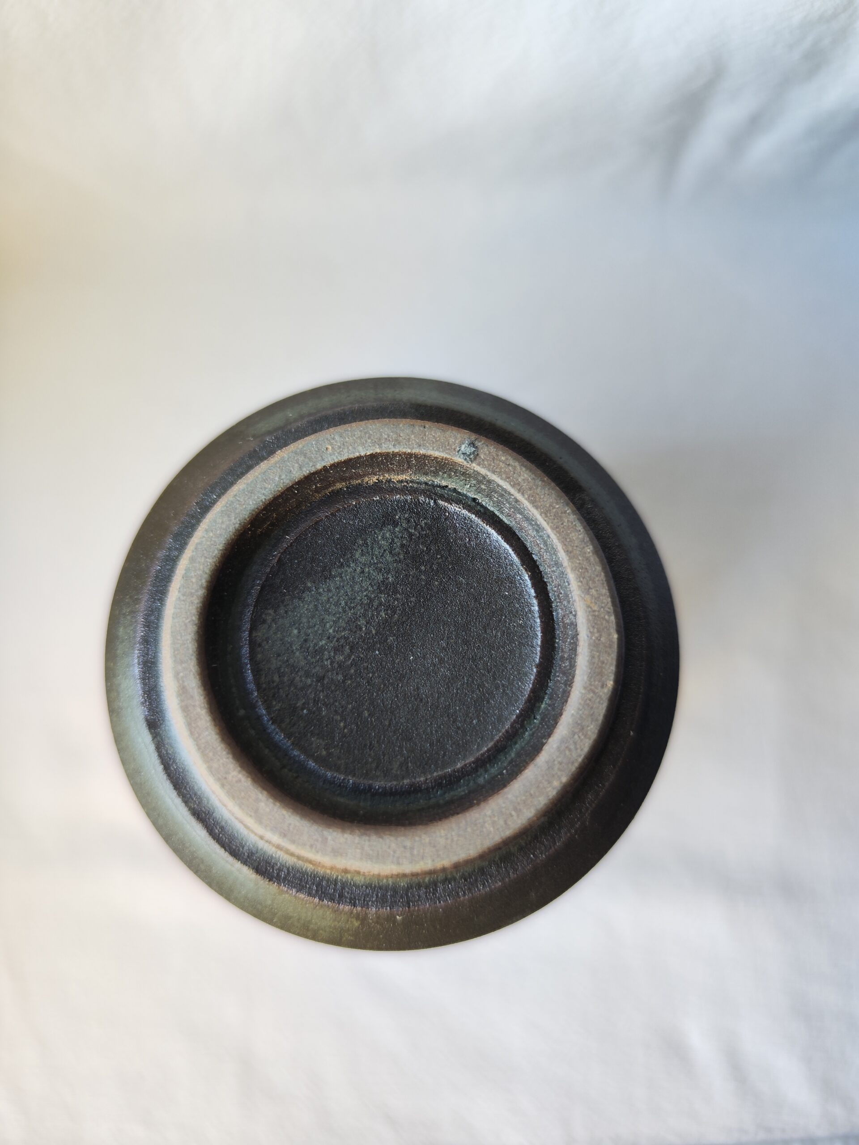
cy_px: 572
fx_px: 761
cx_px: 430
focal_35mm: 23
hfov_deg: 58.9
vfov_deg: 73.9
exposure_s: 1/100
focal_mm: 7.01
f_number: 1.69
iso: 329
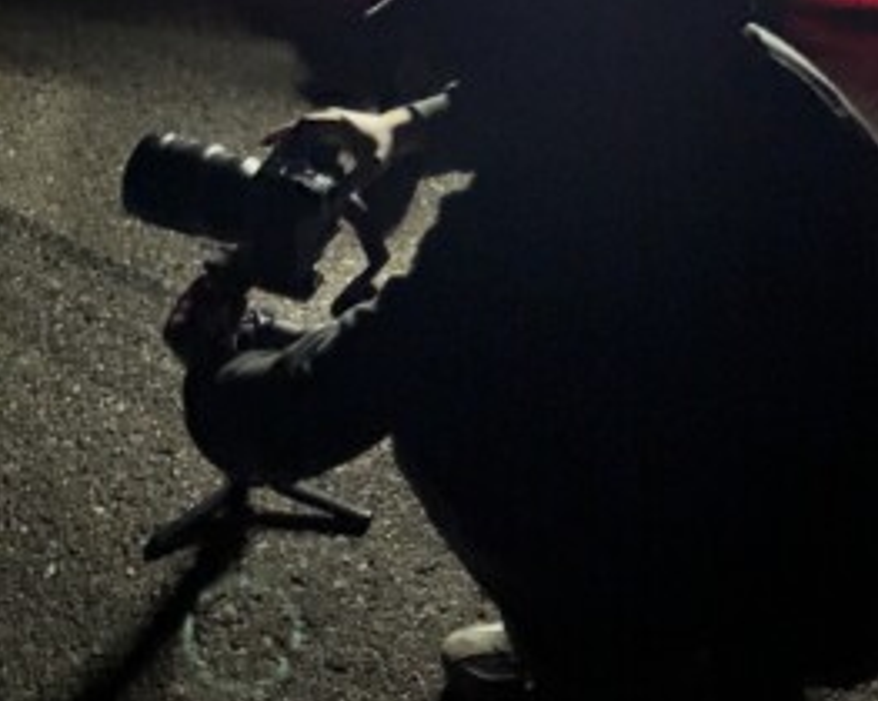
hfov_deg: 30.0
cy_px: 145
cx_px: 439
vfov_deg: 23.8
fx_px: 1636
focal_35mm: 63
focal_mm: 6.76
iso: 10000
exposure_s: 1/15
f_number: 1.78
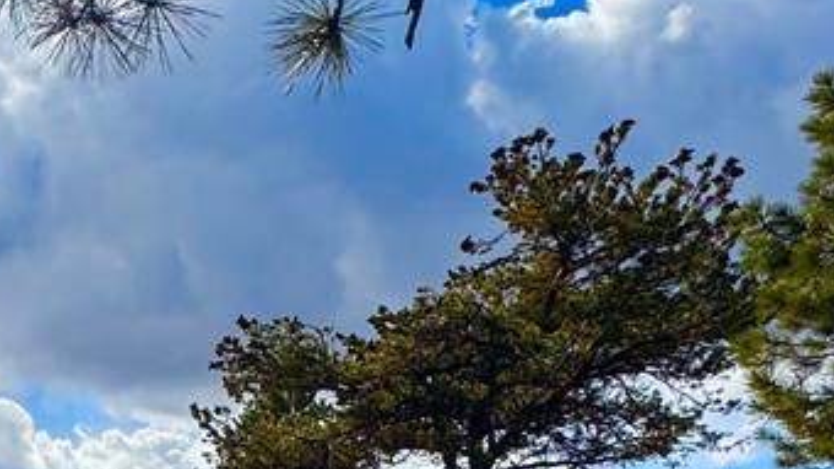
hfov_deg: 36.8
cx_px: -105
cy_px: 646
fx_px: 1017
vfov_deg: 22.5
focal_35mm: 46
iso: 50
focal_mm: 2.22
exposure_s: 1/2342
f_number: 2.2
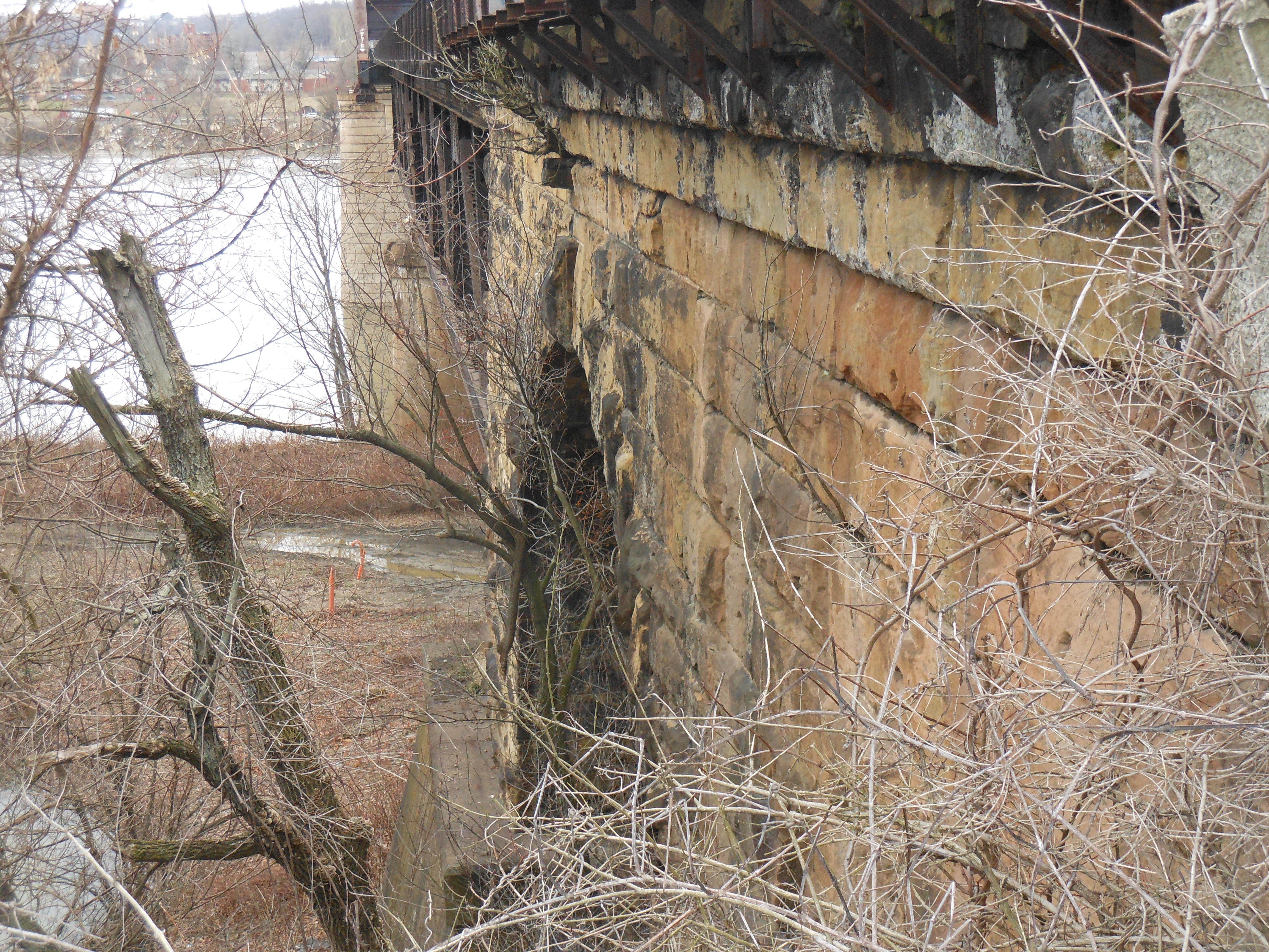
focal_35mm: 50
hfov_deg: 38.2
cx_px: 634
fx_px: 1833
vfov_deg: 29.1
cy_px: 476
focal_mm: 8.9
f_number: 4
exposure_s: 1/60
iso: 250
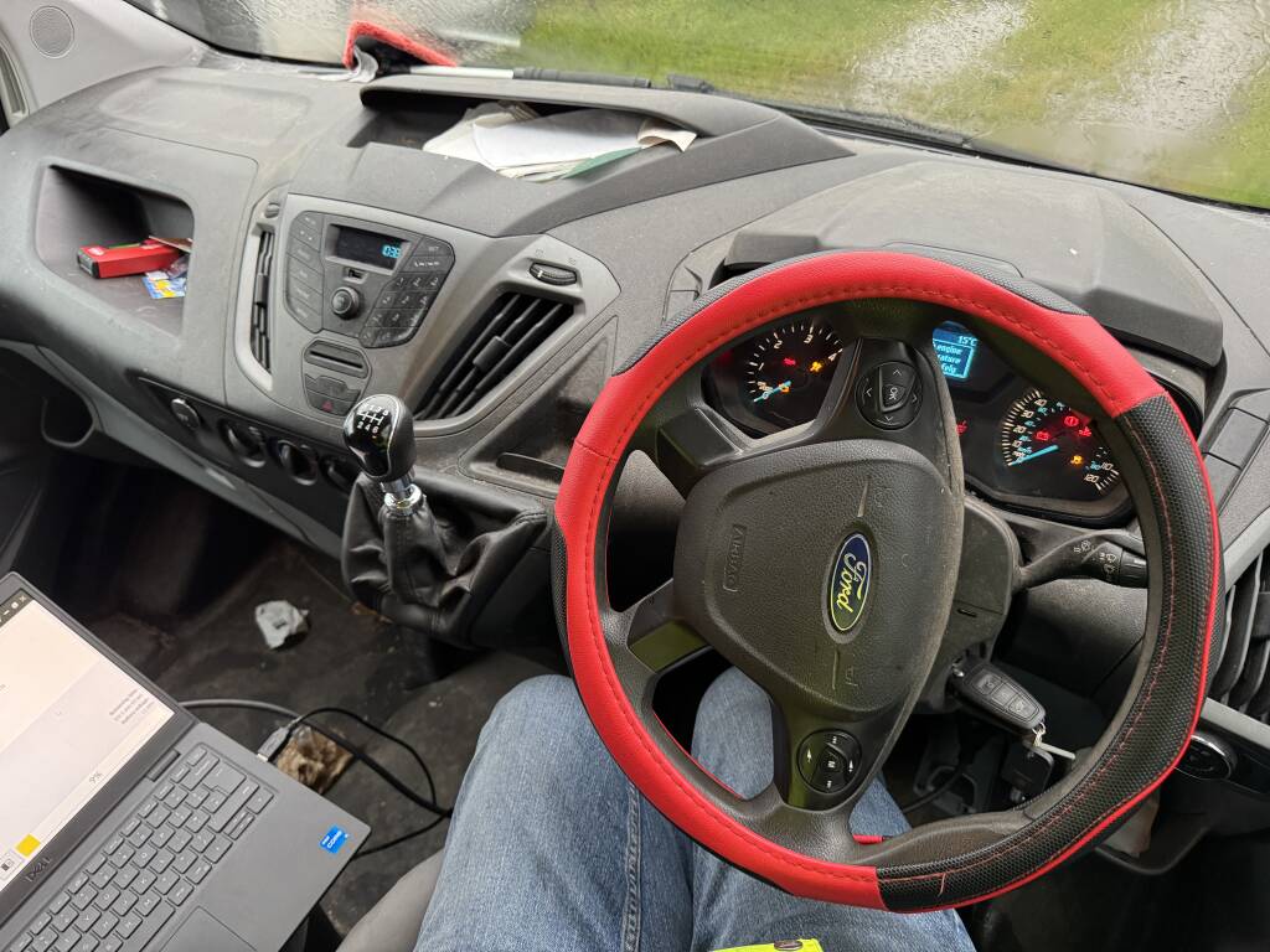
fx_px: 881
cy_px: 476
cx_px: 635
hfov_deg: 71.6
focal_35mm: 24
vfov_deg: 56.8
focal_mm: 6.76
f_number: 1.78
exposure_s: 1/60
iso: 400
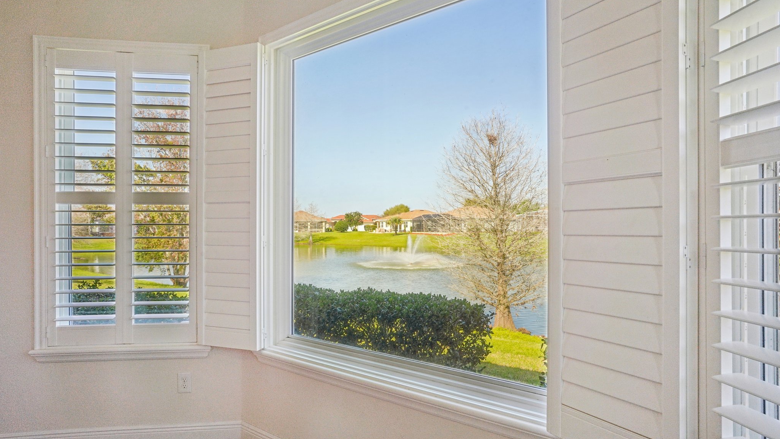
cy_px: 232
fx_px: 434
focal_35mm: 21
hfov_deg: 83.8
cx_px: 389
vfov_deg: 53.6
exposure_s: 1/30
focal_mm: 20
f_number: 16
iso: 320
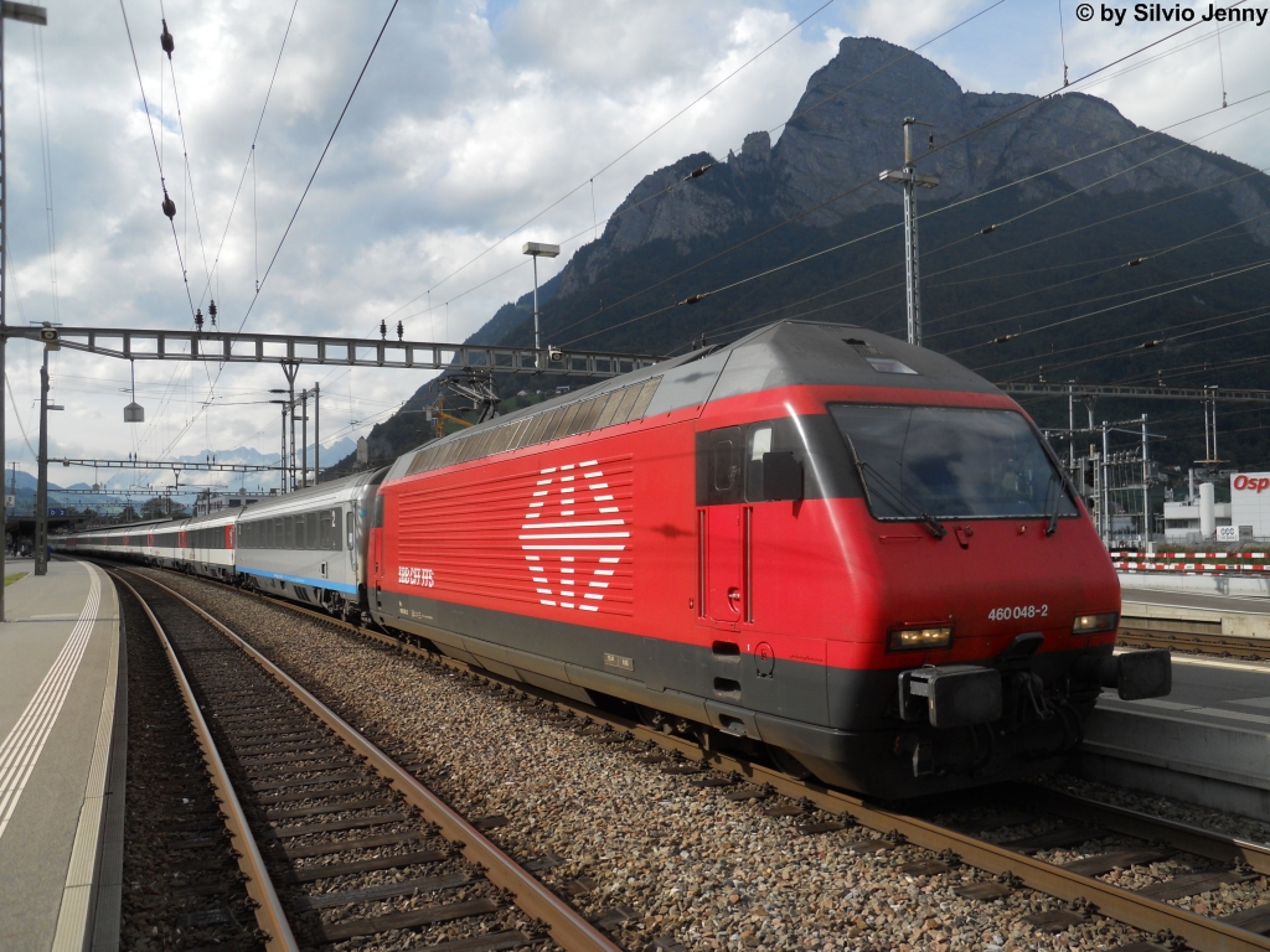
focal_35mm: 28
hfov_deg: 63.4
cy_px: 476
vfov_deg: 49.7
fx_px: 1027
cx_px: 635
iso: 80
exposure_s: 1/1000
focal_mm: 5
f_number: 2.7
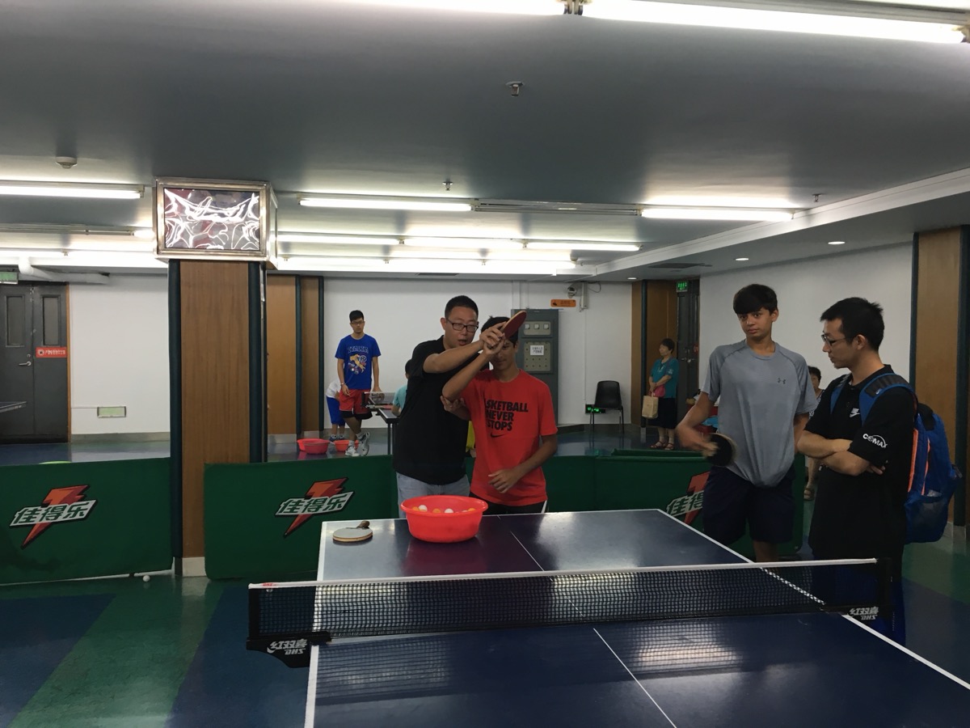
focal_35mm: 29
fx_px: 813
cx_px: 485
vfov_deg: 48.2
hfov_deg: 61.7
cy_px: 364
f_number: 2.2
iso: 64
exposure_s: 1/33
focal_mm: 4.15
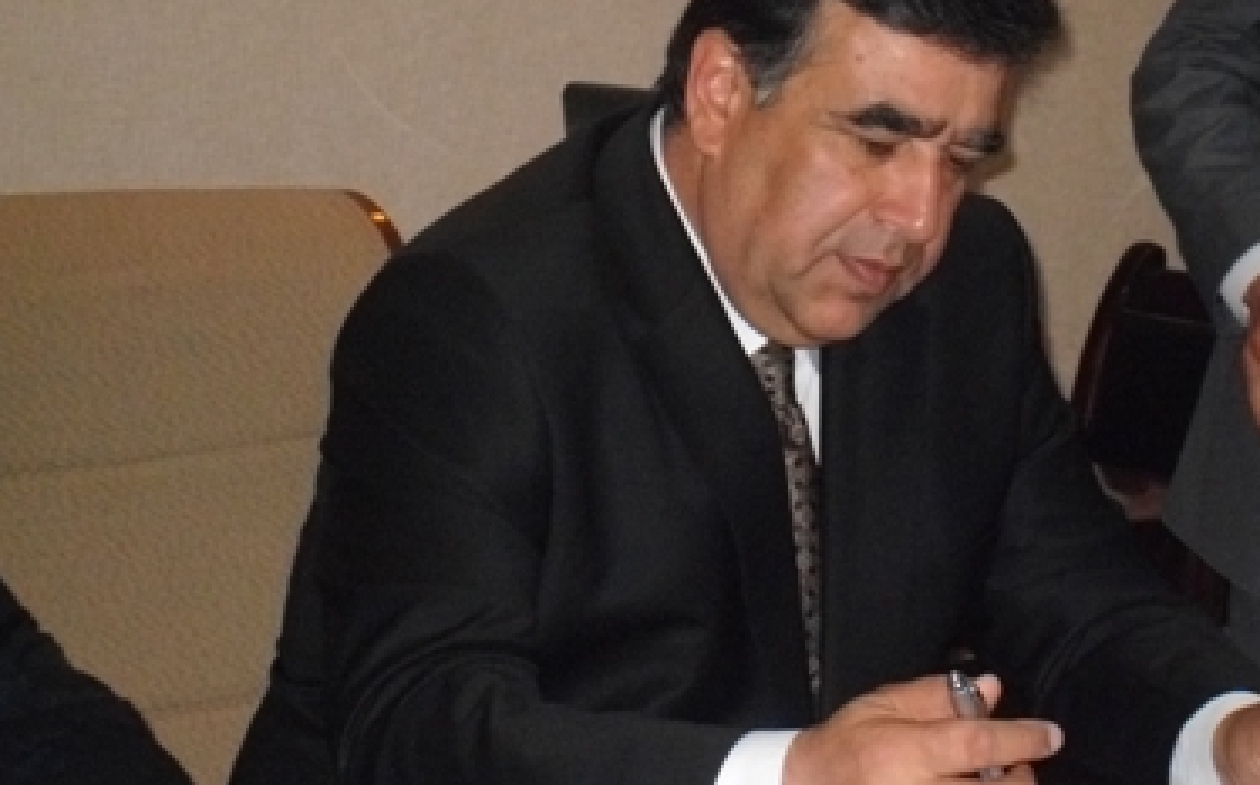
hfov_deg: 16.6
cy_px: 303
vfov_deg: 10.4
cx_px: 643
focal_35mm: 126
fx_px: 4323
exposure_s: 1/90
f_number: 5.2
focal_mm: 18.1
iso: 800
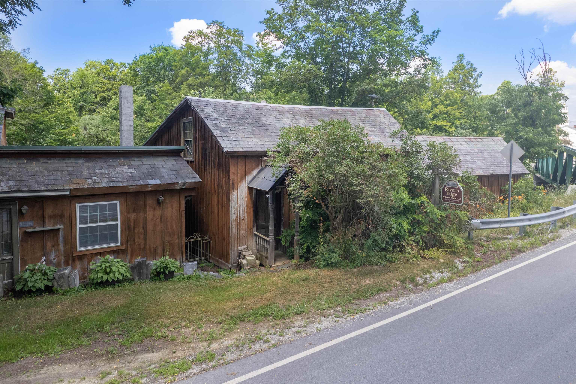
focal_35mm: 22
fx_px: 352
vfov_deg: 57.2
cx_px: 288
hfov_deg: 78.6
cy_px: 192
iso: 100
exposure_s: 1/80
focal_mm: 8.38
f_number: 2.8
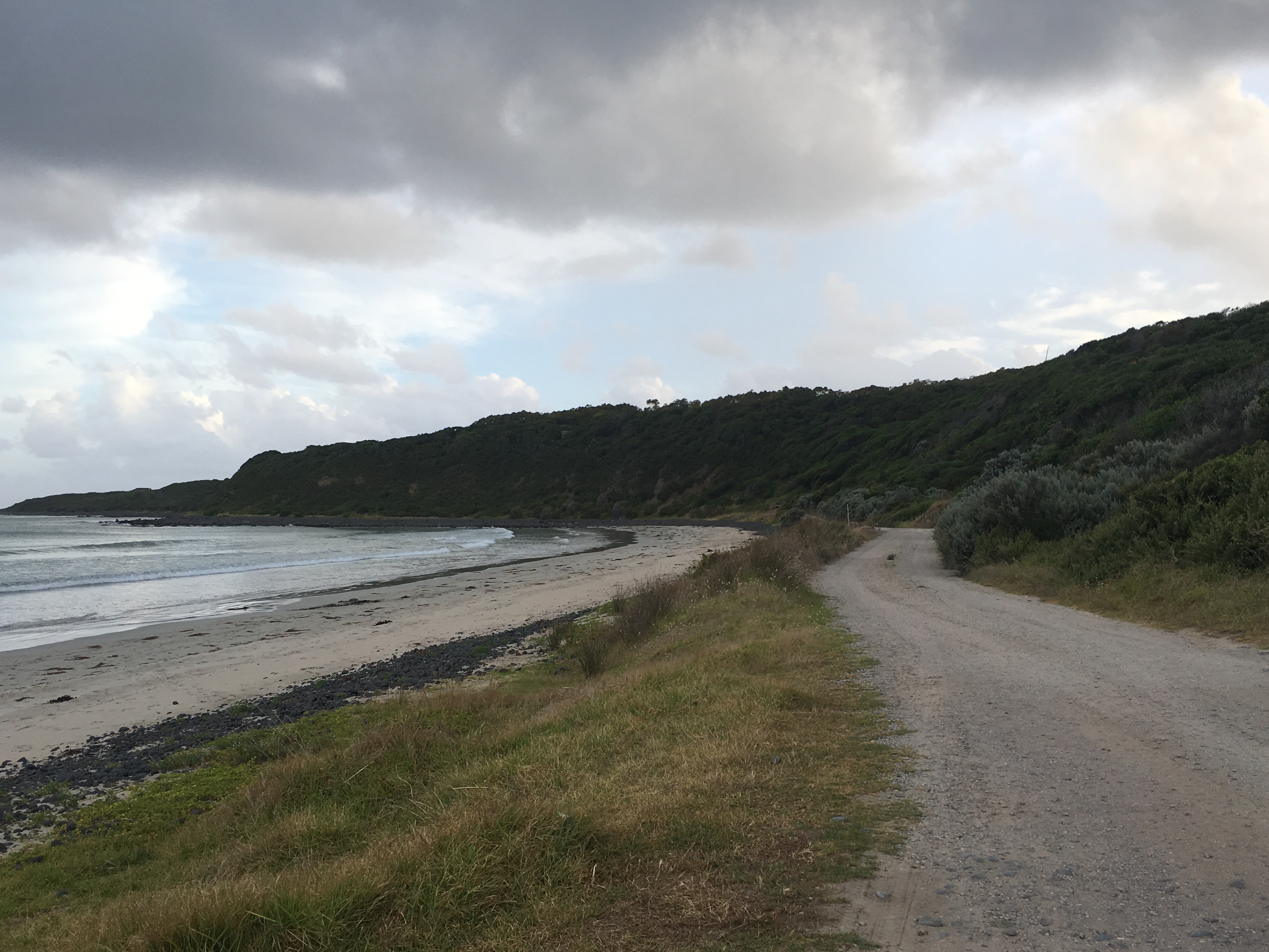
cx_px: 634
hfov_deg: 56.8
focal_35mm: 32
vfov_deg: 44.1
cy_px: 518
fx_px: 1173
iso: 25
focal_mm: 4.15
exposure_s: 1/370
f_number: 2.2
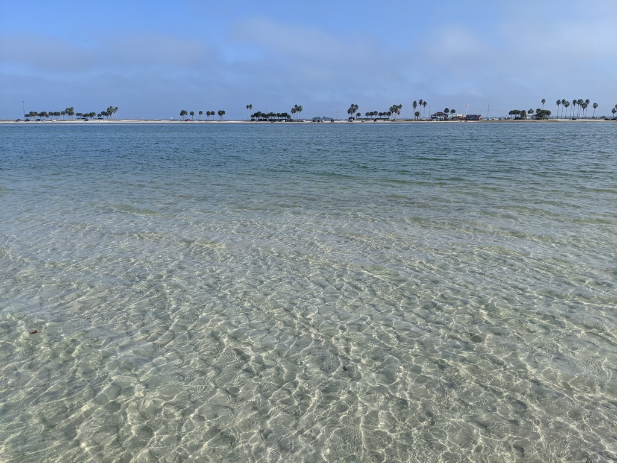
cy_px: 232
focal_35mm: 27
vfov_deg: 51.4
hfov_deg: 65.3
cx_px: 308
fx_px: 481
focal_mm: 4.44
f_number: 1.8
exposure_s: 1/3906
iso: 74
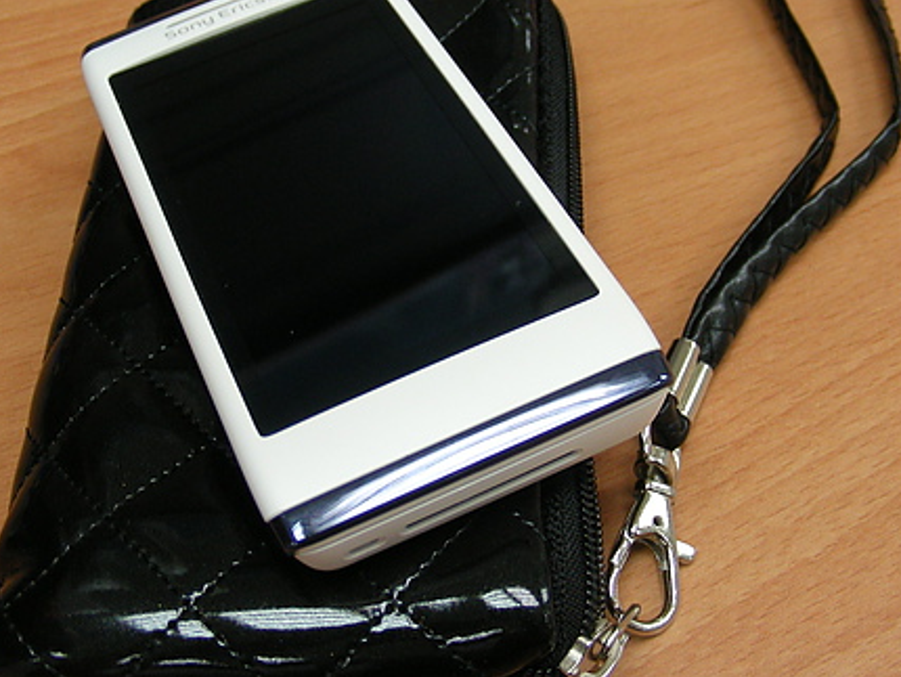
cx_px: 430
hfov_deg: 36.1
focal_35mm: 53
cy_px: 281
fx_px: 1380
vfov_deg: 27.5
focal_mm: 6.3
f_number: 3.5
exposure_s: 1/30.7
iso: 113
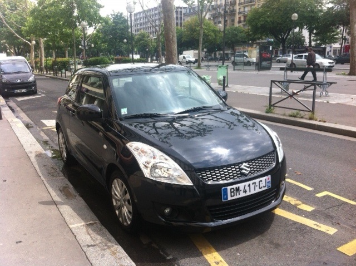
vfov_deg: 40.6
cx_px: 178
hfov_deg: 52.7
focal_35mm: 35
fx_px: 359
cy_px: 133
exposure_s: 1/559
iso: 80
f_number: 2.8
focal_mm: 3.85
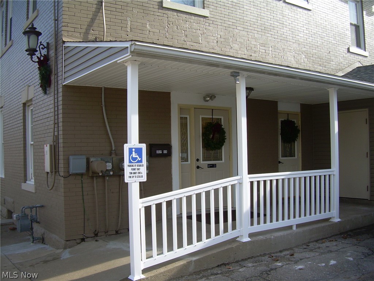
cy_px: 140
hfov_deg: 49.0
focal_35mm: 38
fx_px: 411
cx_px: 187
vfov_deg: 37.7
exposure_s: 1/500
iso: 50
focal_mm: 6.3
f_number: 2.8
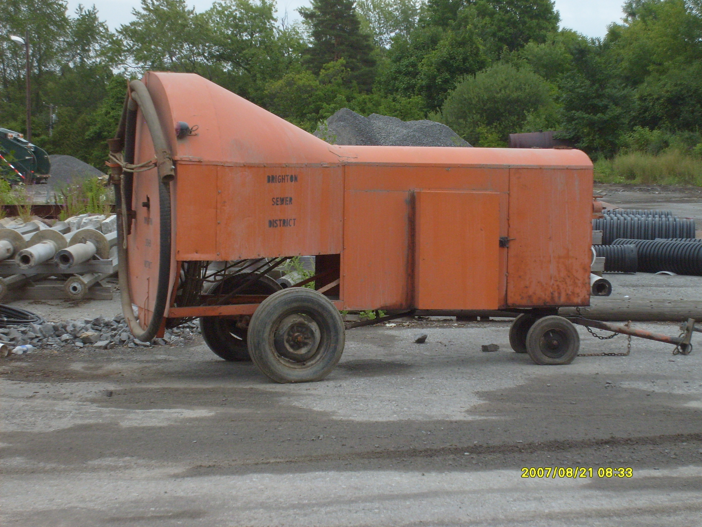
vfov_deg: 18.2
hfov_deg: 24.1
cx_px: 351
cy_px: 264
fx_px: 1643
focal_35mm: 81
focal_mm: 13.7
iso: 100
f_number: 4.2
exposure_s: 1/90
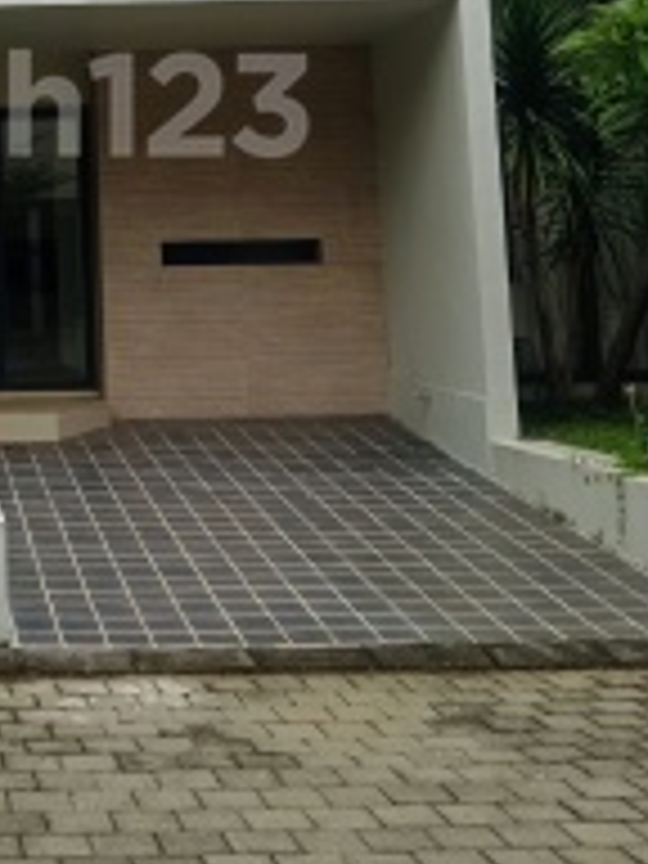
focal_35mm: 67
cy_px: 104
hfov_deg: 20.7
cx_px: -99
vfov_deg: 28.0
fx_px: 1672
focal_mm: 4.74
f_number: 1.79
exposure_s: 1/1996
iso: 102
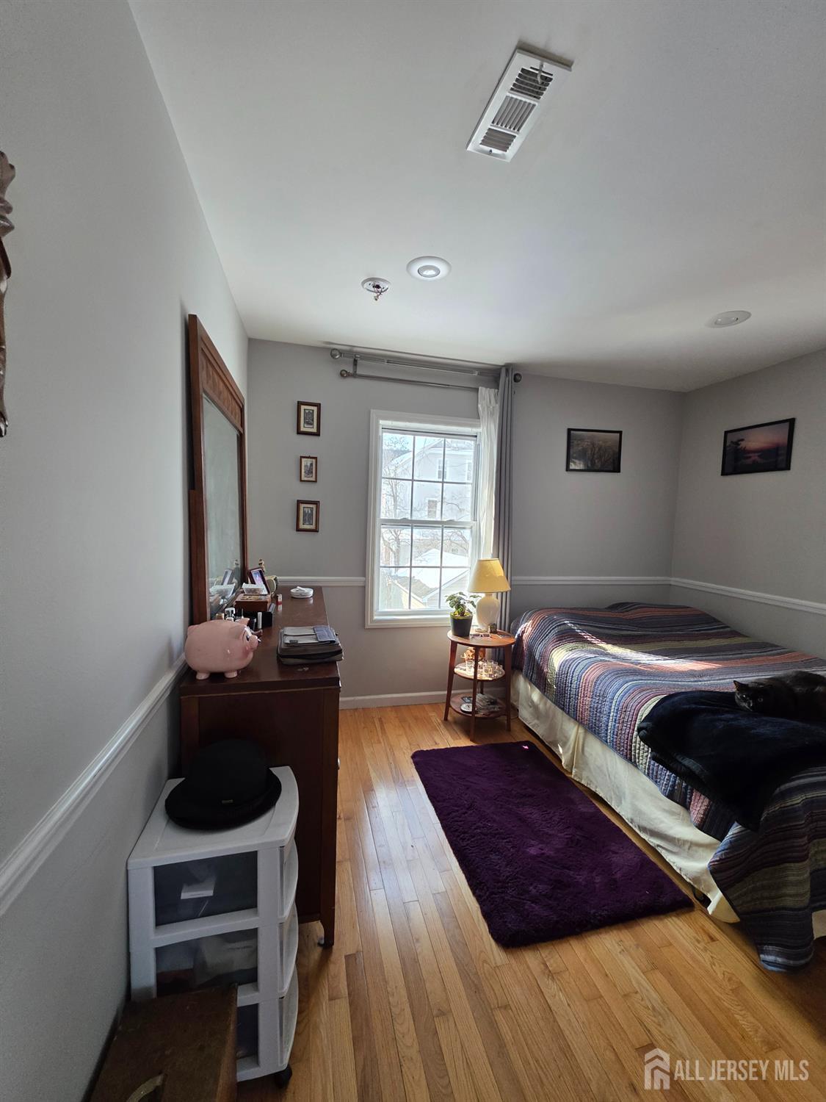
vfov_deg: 106.2
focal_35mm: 13
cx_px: 413
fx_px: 414
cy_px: 551
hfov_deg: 89.9
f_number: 1.9
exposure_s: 1/120
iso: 125
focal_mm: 2.2
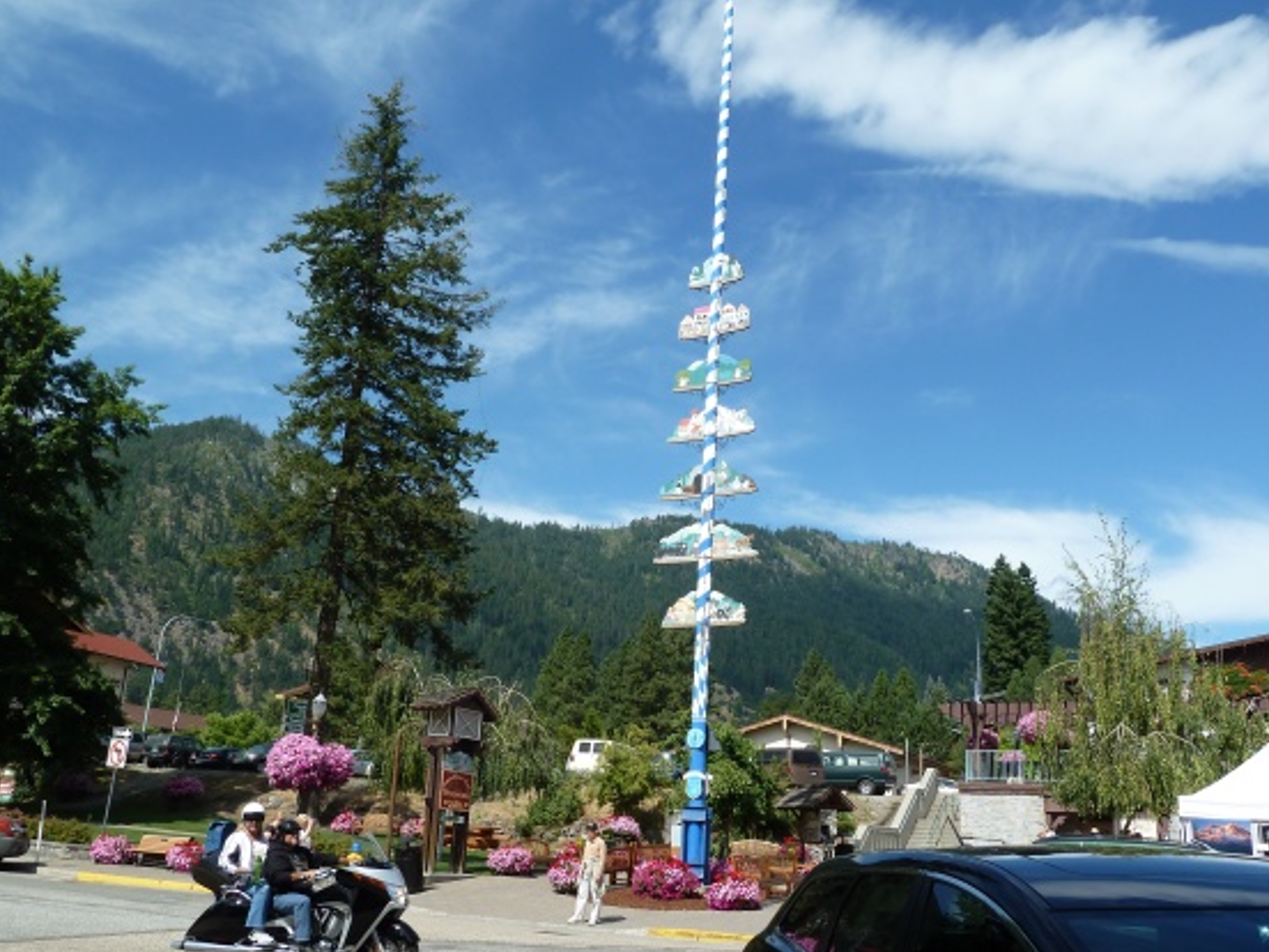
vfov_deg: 48.1
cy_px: 543
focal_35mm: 29
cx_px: 646
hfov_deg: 61.7
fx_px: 1063
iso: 80
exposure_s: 1/400
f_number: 4.5
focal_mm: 4.1
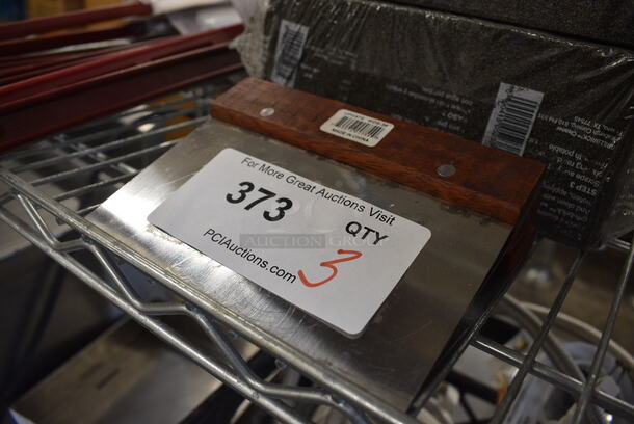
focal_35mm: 30
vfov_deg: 43.7
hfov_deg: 61.9
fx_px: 529
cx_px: 317
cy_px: 212
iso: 800
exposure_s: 1/60
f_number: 5.6
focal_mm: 20
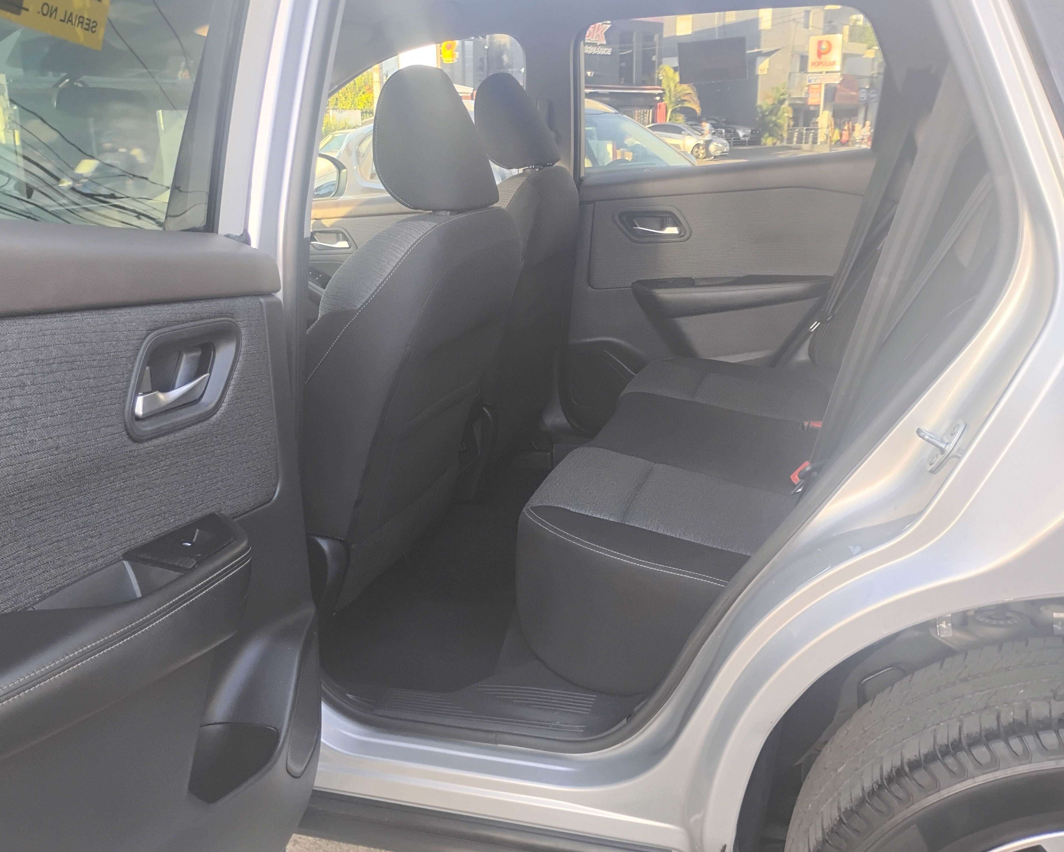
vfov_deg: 48.5
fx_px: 945
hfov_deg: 58.7
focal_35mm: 30
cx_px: 498
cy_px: 428
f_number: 1.8
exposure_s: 1/60
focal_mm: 4.26
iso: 319
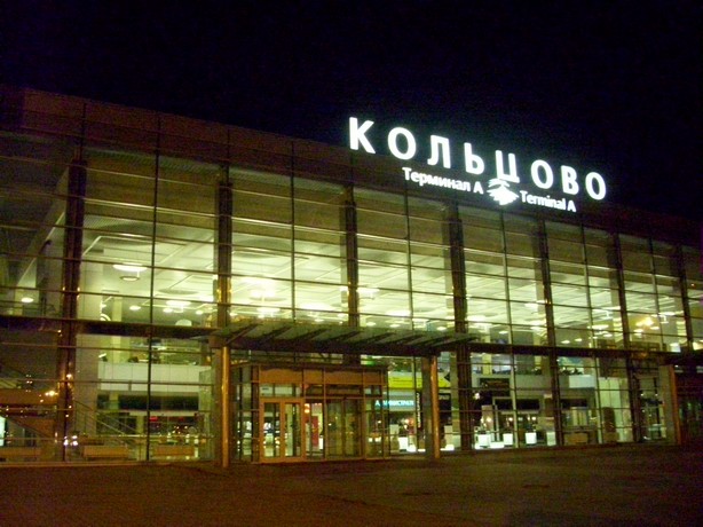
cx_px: 352
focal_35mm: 34
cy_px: 264
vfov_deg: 41.8
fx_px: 690
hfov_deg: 54.0
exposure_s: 1/20
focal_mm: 5.7
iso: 1250
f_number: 2.9
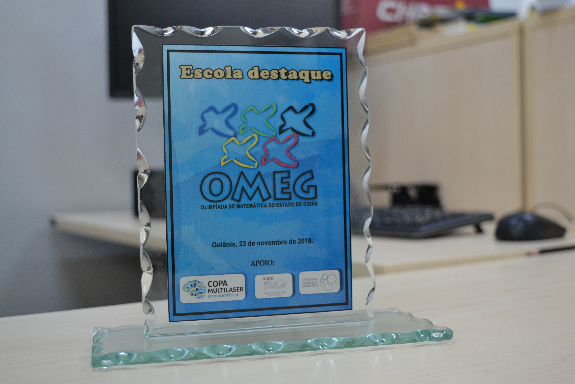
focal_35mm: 51
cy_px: 192
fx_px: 815
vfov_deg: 26.5
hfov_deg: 38.9
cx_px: 288
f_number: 4.5
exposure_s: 1/60
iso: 720
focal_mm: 34
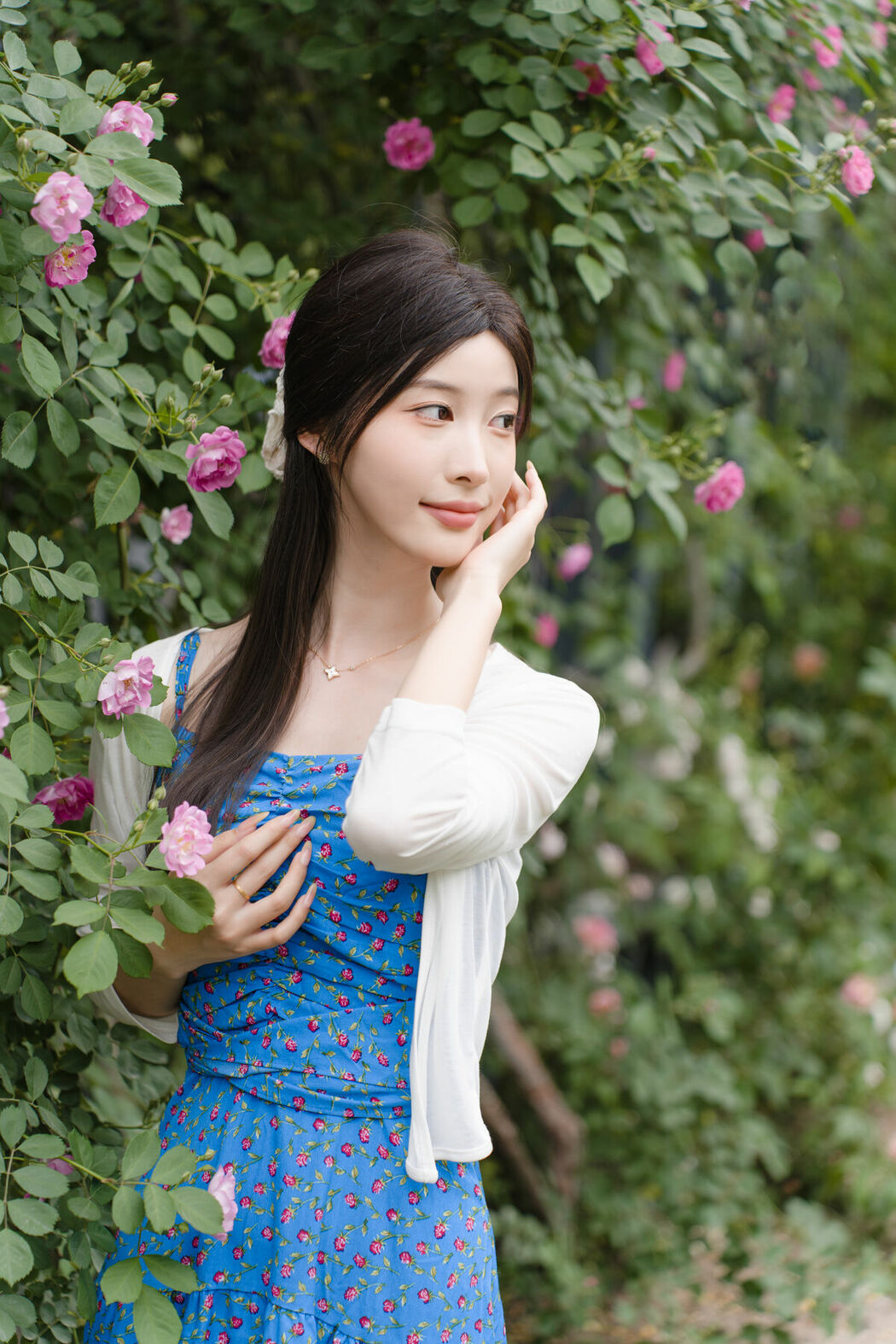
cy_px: 672
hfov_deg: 18.2
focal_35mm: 75
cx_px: 448
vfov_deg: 27.0
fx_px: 2800
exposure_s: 1/320
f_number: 2.8
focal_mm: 75
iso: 100
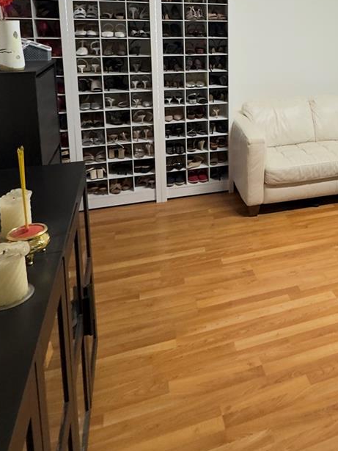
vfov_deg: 49.2
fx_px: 455
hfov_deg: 37.0
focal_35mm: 35
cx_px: 329
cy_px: 84
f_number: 2.2
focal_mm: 2.22
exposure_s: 1/60
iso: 320
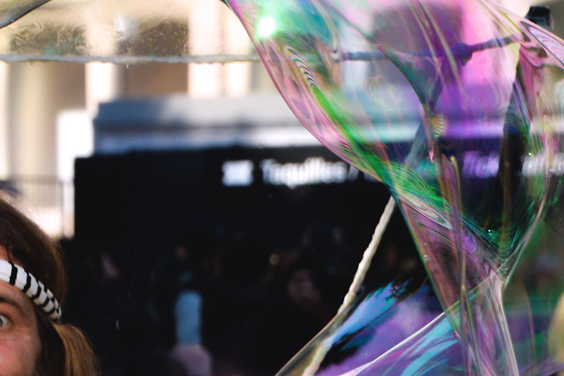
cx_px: -38
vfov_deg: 4.0
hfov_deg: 6.0
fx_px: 5363
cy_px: 491
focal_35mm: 342
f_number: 9
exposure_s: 1/320
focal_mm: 85
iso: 200
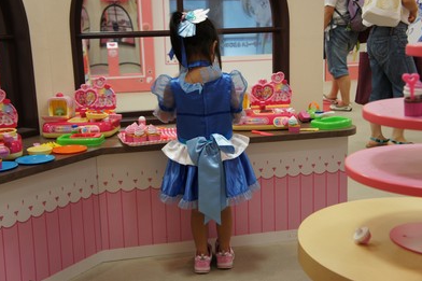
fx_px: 574
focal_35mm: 49
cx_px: 209
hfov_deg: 40.4
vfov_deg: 27.5
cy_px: 139
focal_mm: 32
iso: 400
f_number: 4.5
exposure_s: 1/50
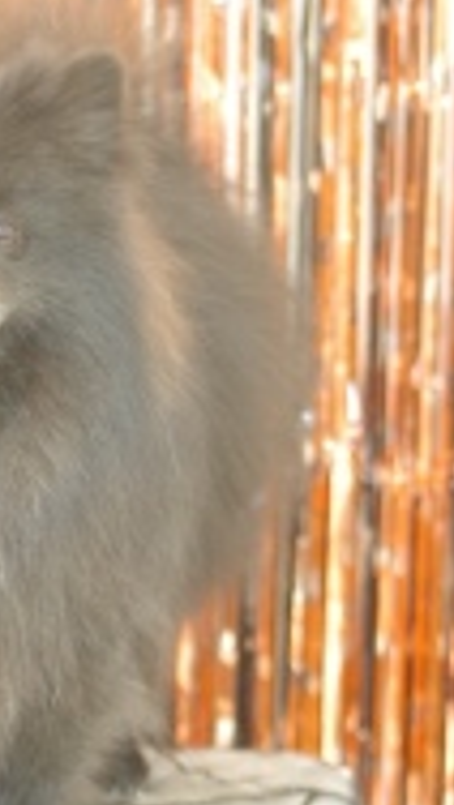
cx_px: -9
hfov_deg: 7.2
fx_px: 3568
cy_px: 270
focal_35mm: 167
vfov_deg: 12.9
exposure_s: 1/50
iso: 2500
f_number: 2.8
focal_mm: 50
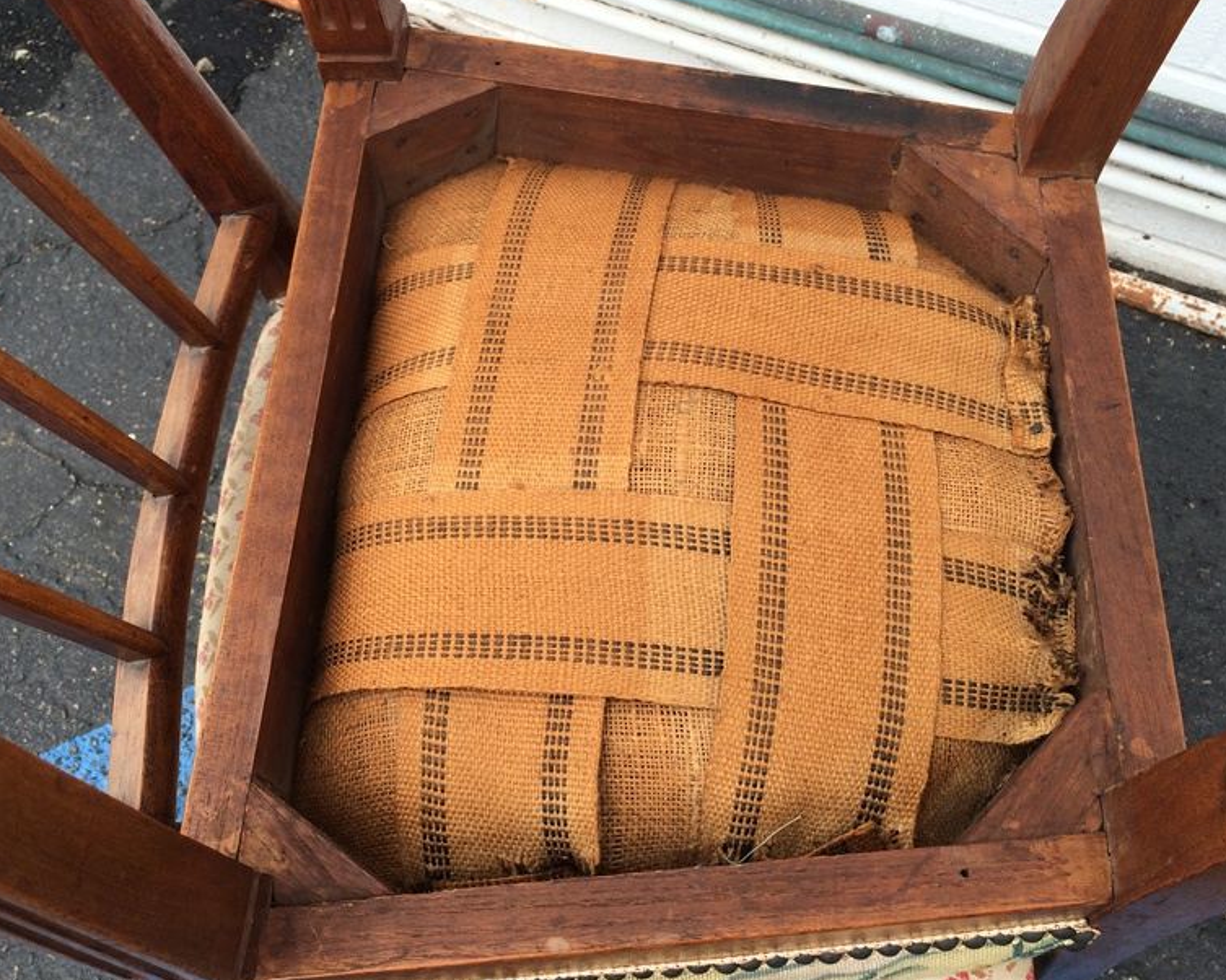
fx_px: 1270
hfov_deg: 51.5
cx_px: 562
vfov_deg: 42.2
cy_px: 447
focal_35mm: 35
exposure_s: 1/578
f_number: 2.2
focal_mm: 4.12
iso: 32
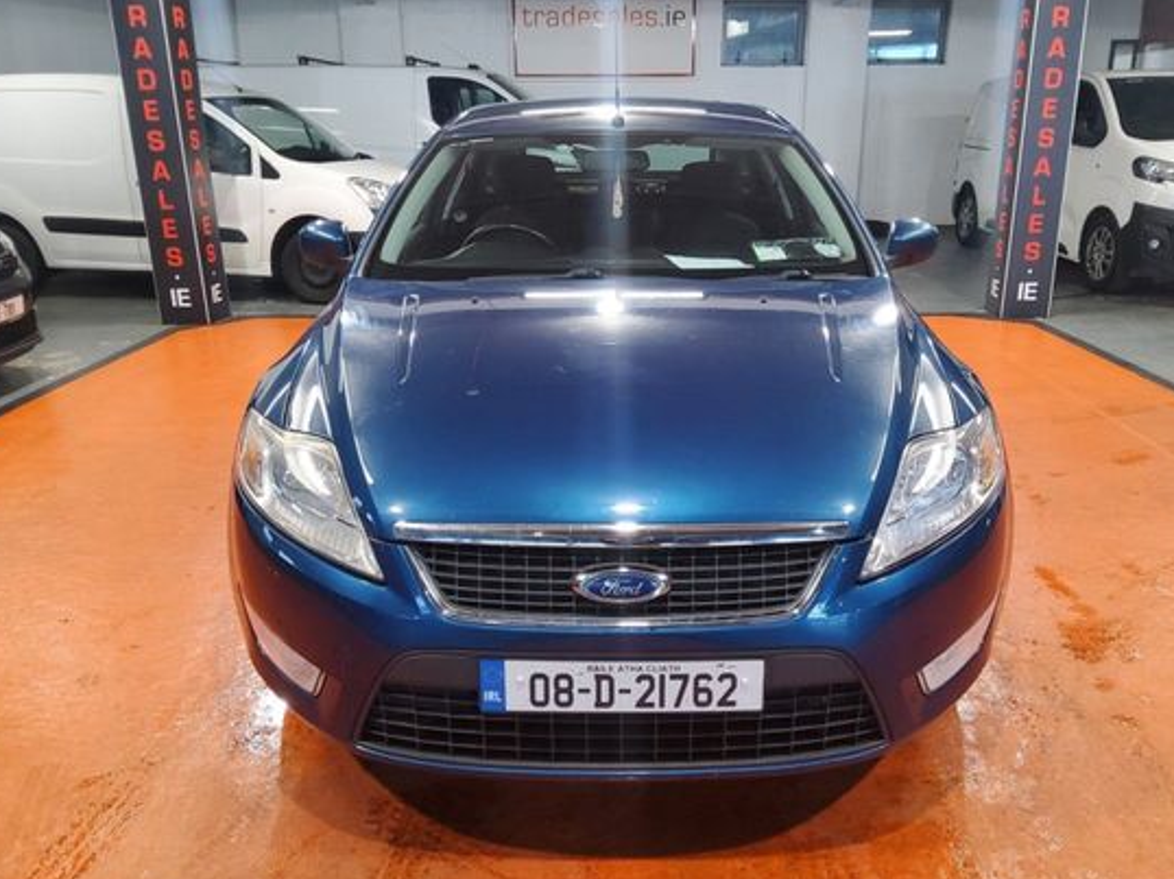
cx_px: 624
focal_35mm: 29
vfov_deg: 48.2
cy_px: 454
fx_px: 983
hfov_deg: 61.6
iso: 250
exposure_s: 1/50
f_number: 2
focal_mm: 3.08
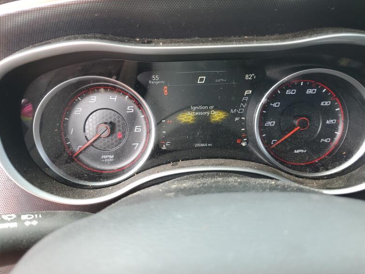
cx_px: 187
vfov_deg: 51.4
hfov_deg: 65.3
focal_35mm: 27
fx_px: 285
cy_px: 133
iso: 50
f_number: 1.5
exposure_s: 1/143
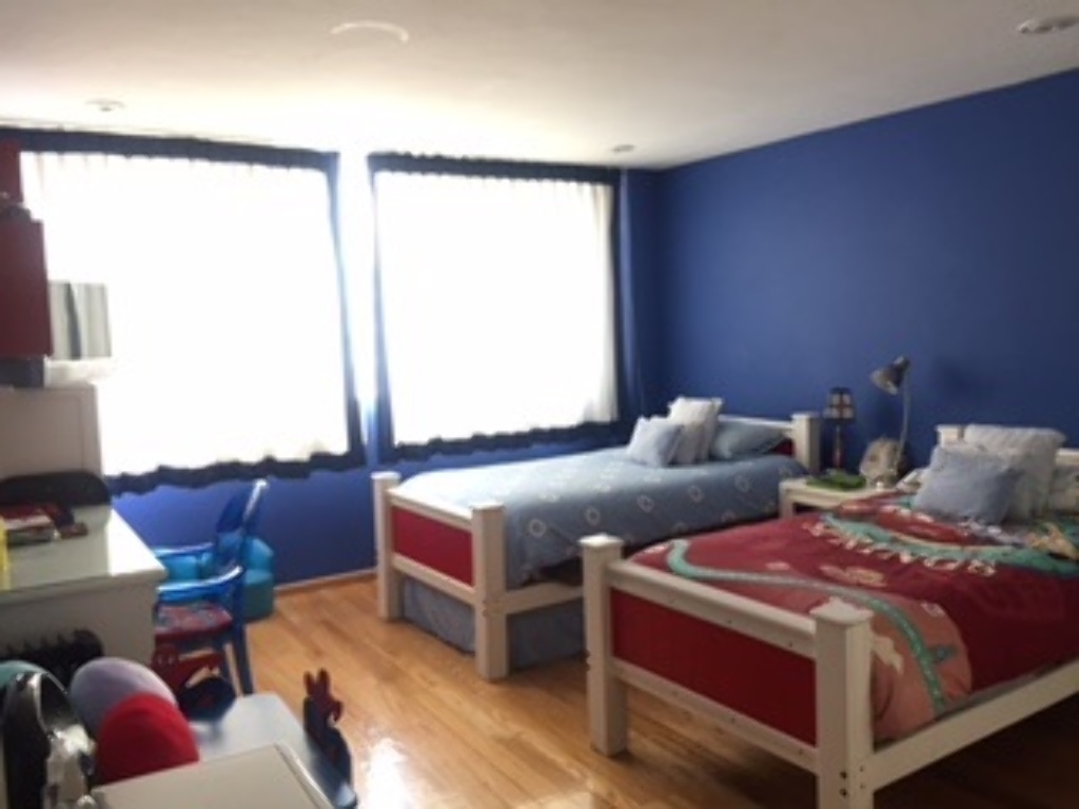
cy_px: 404
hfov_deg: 61.7
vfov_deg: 48.2
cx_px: 540
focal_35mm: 29
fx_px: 904
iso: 100
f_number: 2.2
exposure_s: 1/30
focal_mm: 4.15
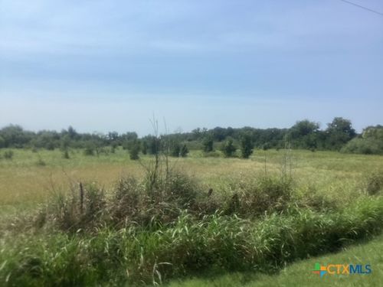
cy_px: 144
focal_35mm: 31
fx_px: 343
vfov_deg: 45.4
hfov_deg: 58.4
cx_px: 192
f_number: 2.4
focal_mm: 3.3
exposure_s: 1/2262
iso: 25
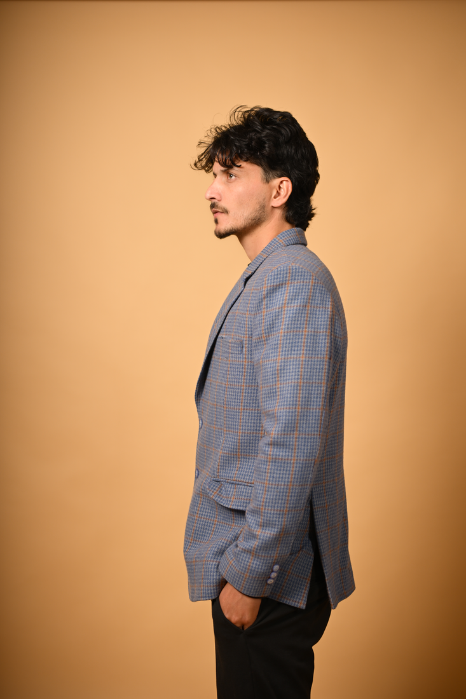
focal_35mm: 50
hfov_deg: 27.0
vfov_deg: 39.6
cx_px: 233
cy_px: 350
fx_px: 971
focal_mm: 50
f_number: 2.2
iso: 160
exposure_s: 1/1000
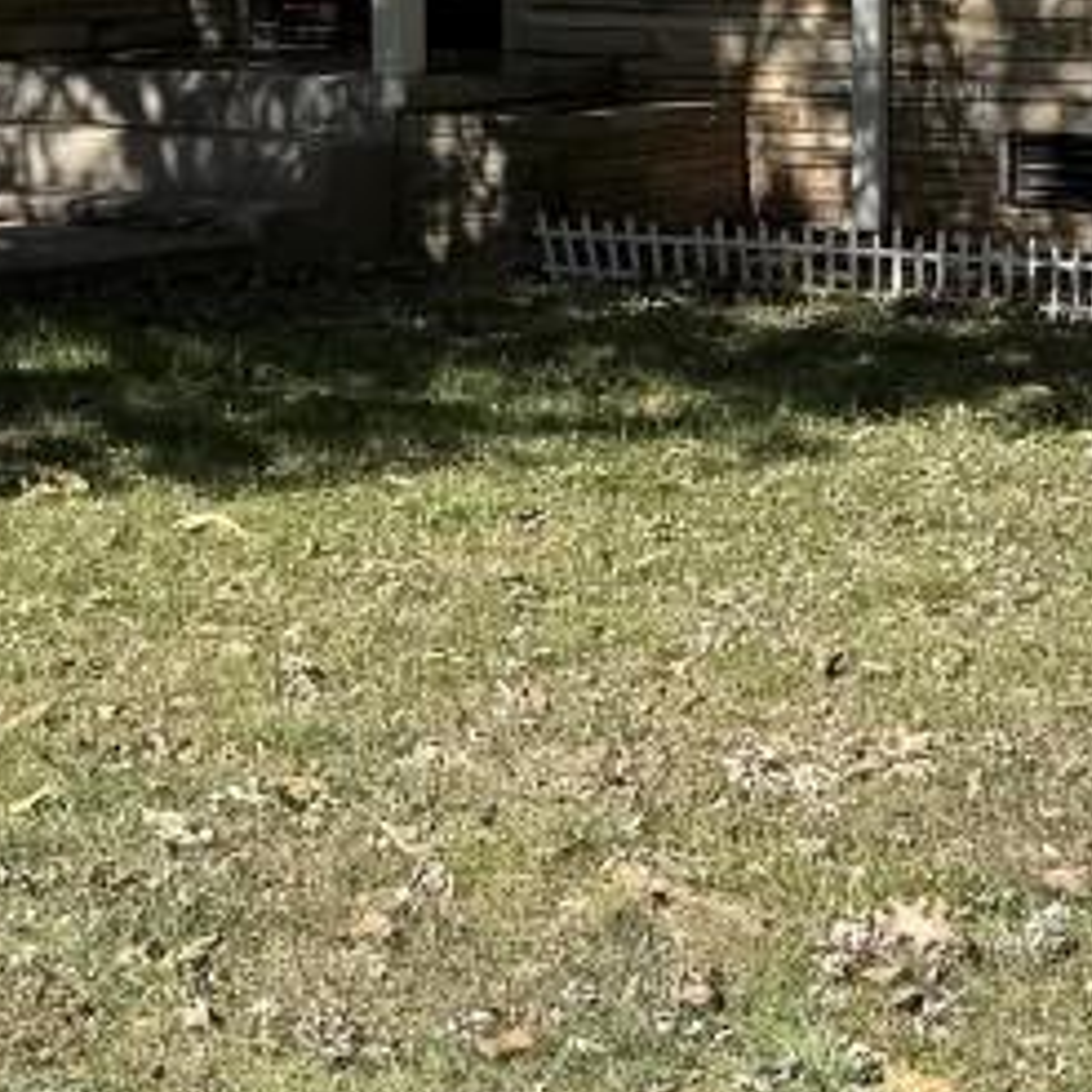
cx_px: 1065
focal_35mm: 124
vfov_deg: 13.9
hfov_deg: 13.9
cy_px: 67
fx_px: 4426
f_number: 1.78
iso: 80
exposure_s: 1/2703
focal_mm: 6.76
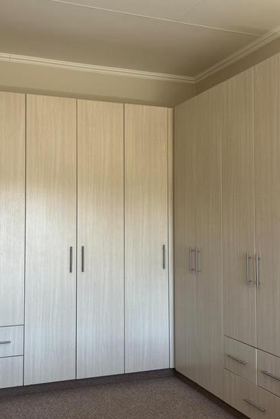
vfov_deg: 48.4
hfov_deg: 33.4
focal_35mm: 40
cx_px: 134
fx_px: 466
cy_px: 201
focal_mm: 5.1
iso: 40
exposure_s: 1/122
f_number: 1.6
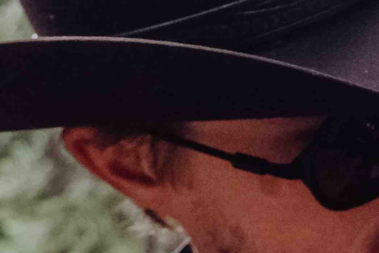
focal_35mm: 185
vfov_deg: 7.4
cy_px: 285
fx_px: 1947
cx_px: 872
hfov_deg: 9.9
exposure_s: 1/100
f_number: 4.2
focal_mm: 20.9
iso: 2000
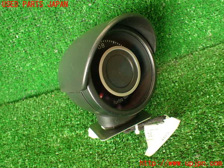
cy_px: 84
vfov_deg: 46.8
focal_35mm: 30
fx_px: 194
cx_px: 112
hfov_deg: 60.0
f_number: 2.3
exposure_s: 1/40
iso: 200
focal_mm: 5.4
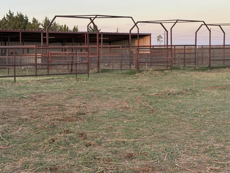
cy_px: 71
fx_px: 412
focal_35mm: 62
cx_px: 111
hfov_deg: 31.2
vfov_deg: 23.6
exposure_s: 1/262
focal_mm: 6.76
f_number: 1.78
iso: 64
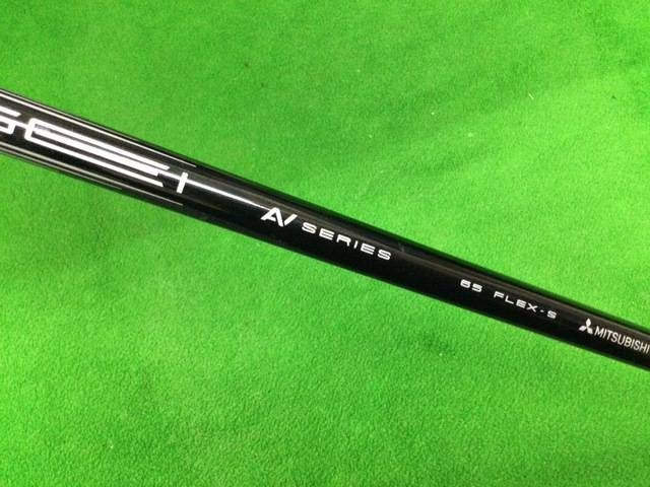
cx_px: 325
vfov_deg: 45.4
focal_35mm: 31
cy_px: 244
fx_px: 582
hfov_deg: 58.4
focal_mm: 3.3
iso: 250
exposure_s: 1/30
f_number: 2.4
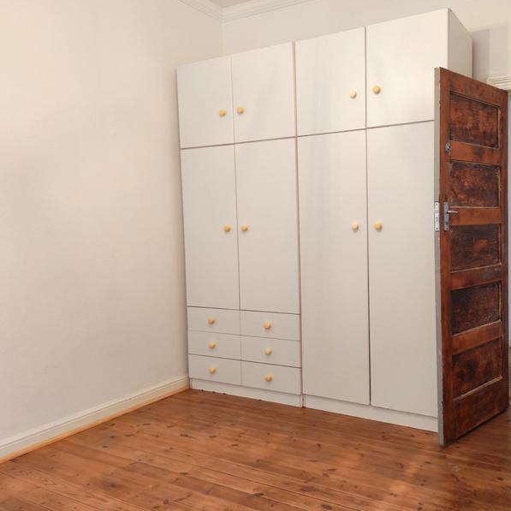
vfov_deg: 51.1
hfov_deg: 50.4
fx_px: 534
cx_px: 329
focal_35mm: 32
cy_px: 255
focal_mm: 6.12
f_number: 1.9
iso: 2000
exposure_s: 1/100
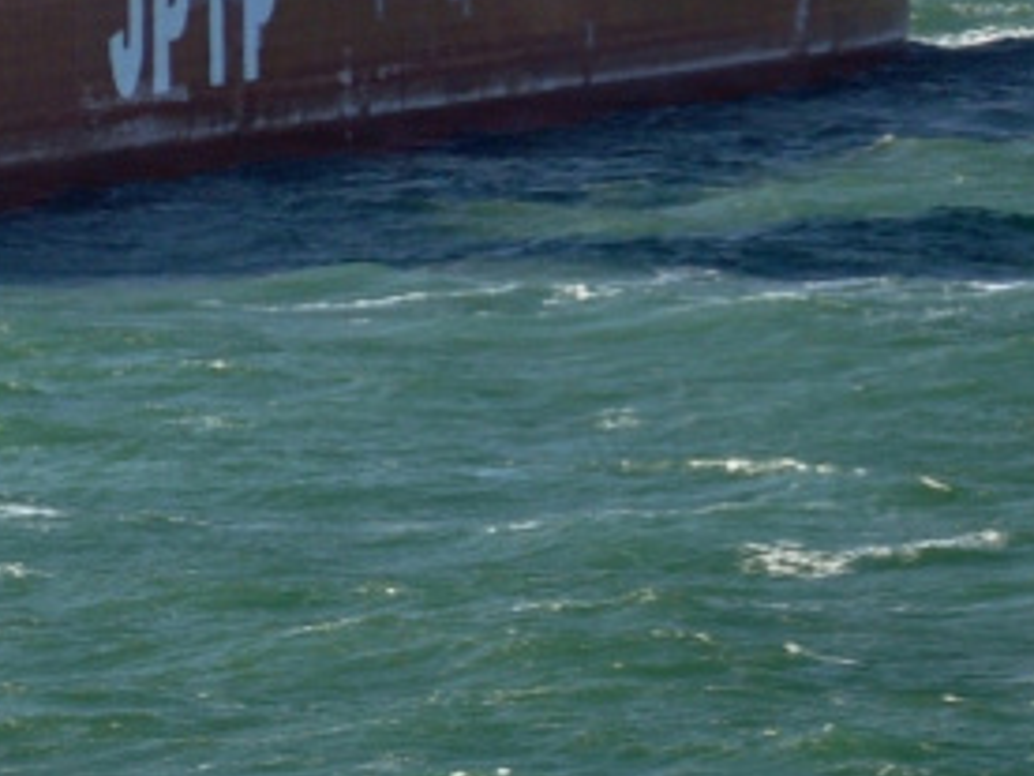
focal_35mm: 439
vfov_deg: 3.4
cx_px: -146
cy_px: -217
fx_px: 13125
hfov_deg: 4.5
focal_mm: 105
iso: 200
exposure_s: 1/250
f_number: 8
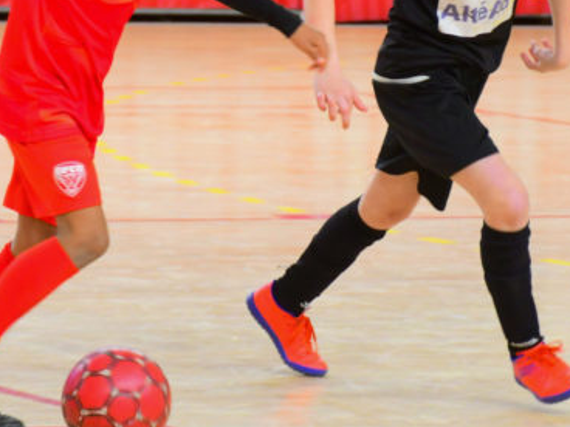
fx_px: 5944
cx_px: 194
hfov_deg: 5.5
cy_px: 103
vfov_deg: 4.1
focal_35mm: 361
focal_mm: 90
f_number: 5.3
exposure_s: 1/250
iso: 720
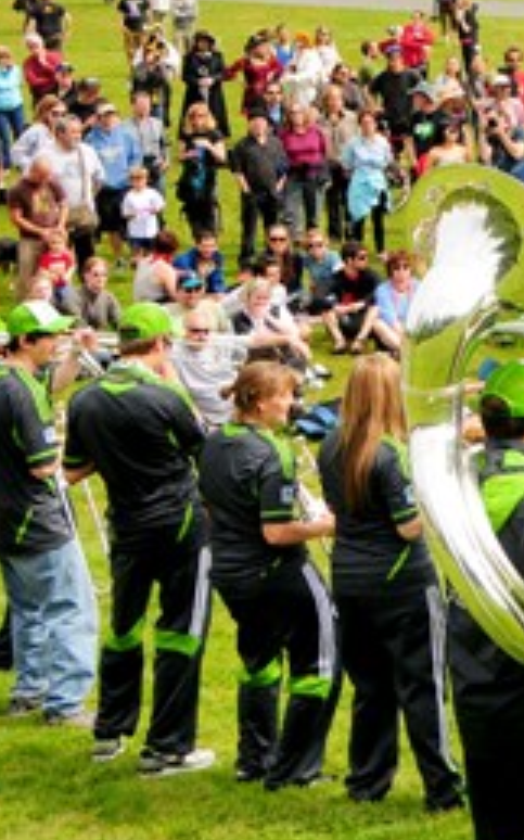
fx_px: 2379
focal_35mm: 104
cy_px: 11
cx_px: 1149
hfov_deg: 11.1
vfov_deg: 19.5
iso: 250
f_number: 7.1
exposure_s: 1/400
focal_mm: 22
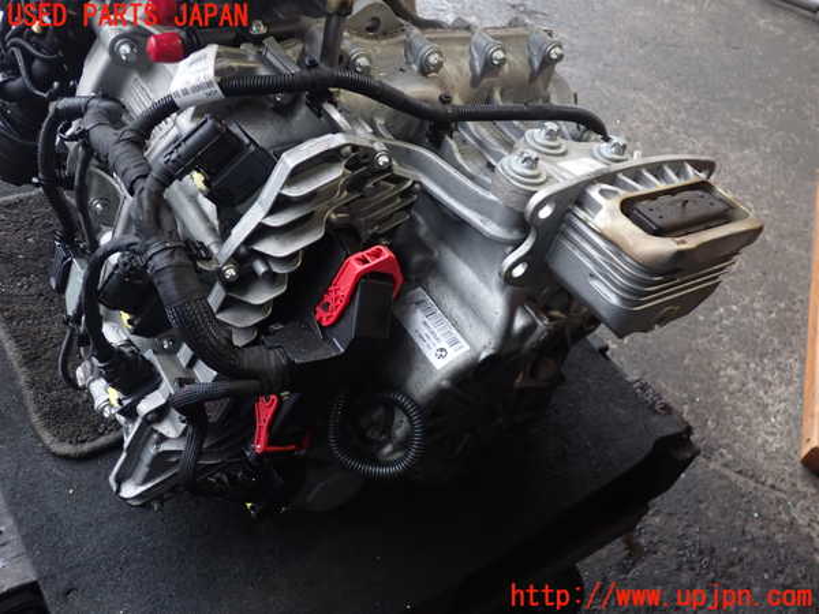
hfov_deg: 60.0
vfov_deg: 46.8
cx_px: 410
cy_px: 307
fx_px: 710
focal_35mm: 30
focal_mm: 5.4
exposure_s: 1/30
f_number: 2.3
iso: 200
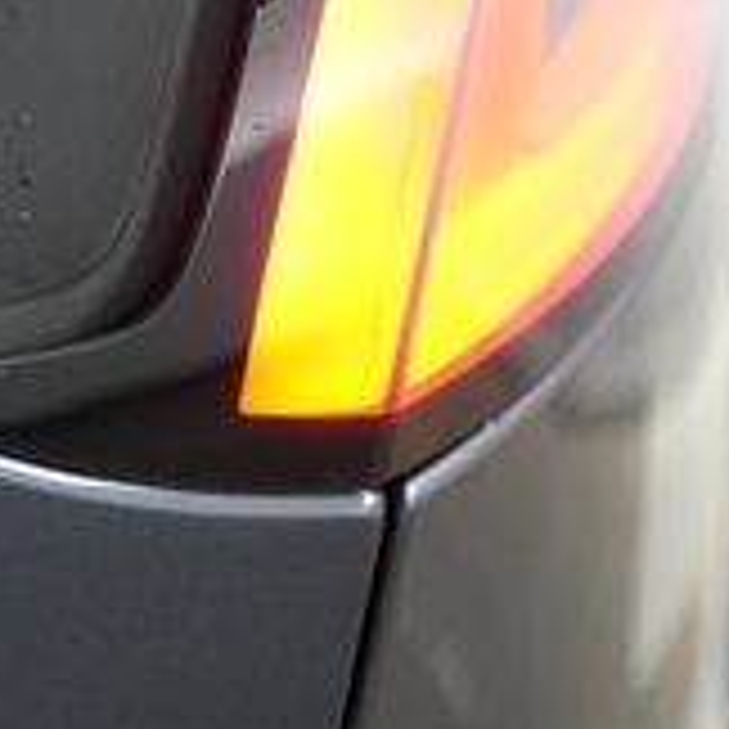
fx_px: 2240
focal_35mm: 94
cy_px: -198
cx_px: -396
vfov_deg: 17.4
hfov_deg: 16.6
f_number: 2.8
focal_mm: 28
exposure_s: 1/60
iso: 1250
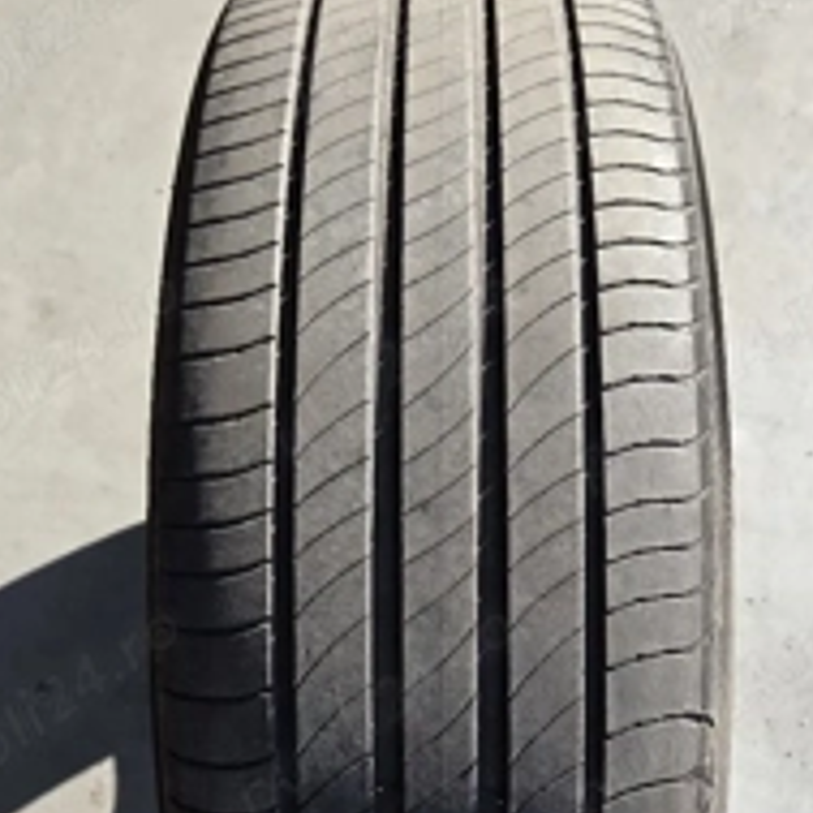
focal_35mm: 43
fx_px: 1143
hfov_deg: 39.1
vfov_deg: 39.2
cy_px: 430
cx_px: 460
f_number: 1.8
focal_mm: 5.4
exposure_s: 1/2500
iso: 80
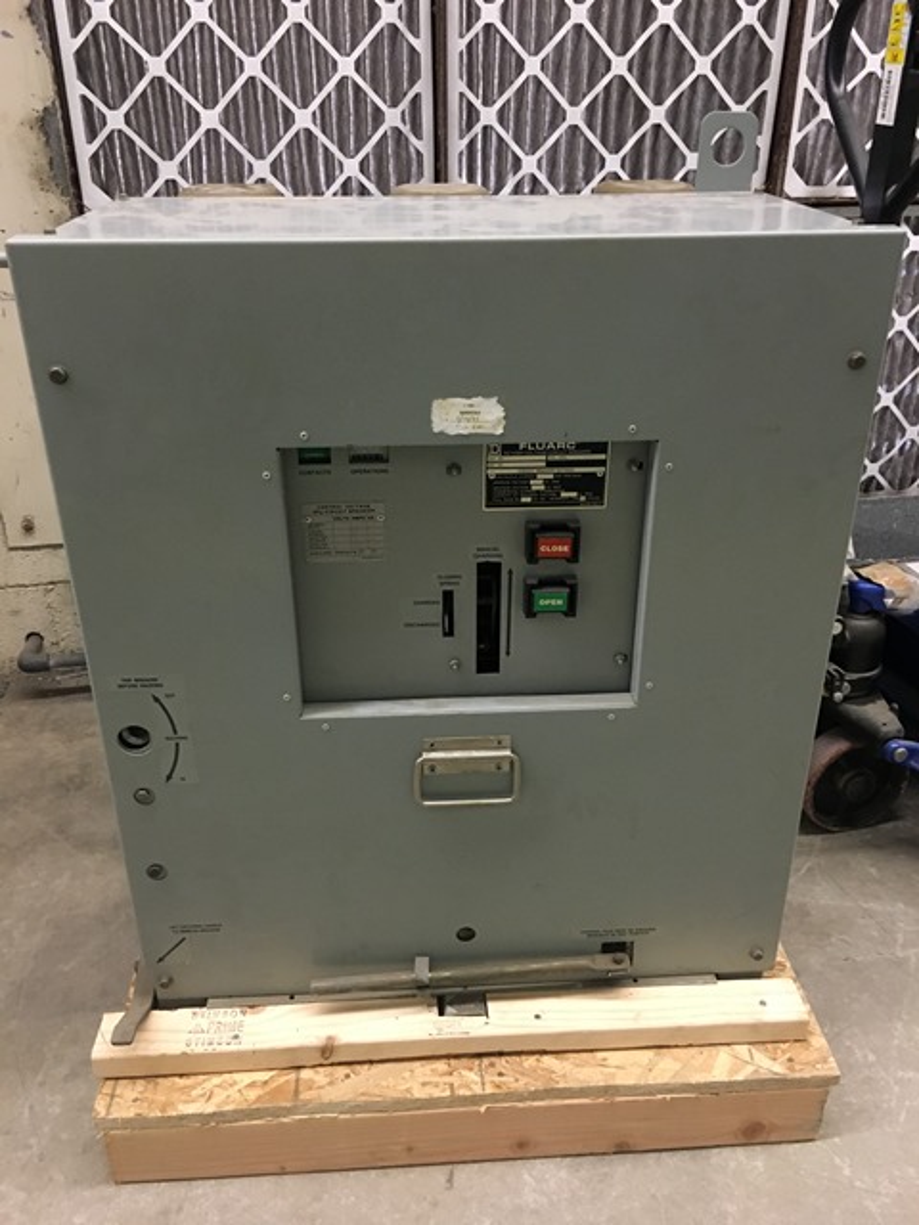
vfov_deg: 61.7
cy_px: 612
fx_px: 1027
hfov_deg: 48.2
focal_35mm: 29
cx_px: 460
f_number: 2.2
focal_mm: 4.15
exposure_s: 1/24
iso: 200
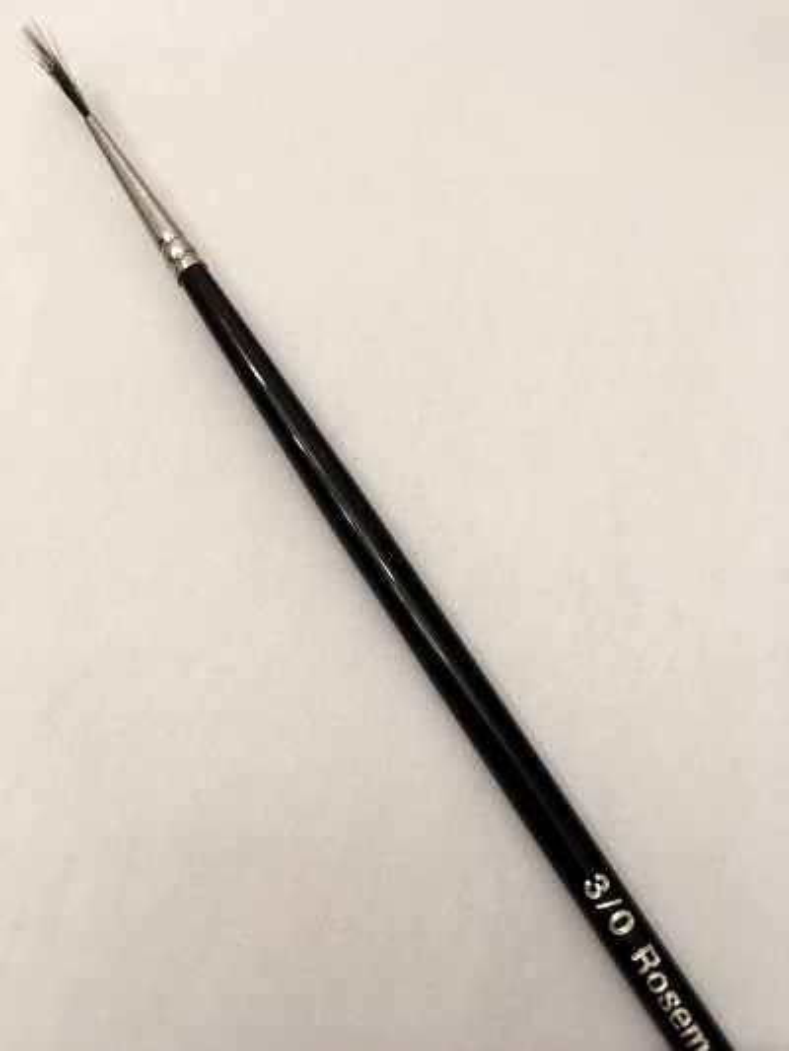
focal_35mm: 29
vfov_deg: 61.6
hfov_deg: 48.2
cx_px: 394
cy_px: 526
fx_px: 881
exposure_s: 1/33
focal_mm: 4.15
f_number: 2.2
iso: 100
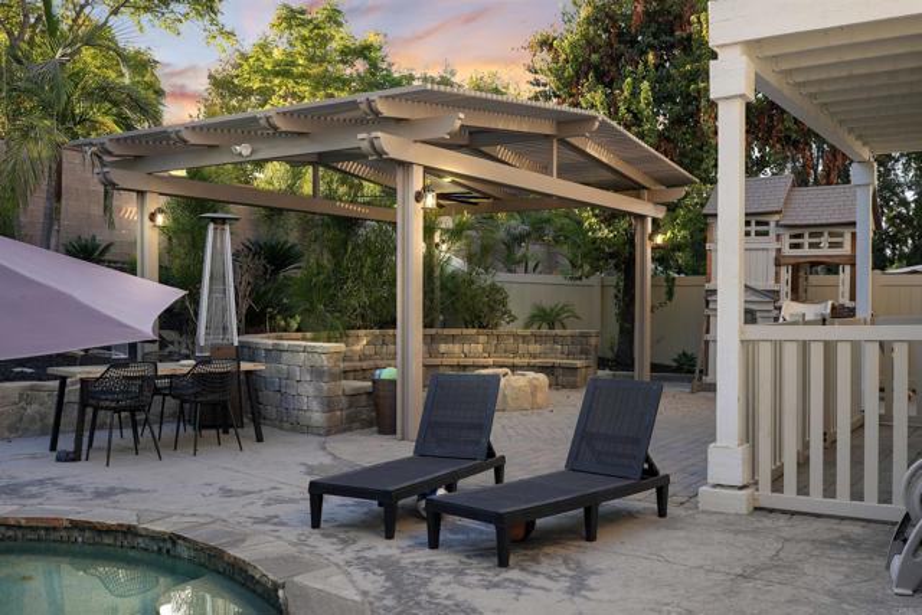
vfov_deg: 38.4
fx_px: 884
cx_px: 461
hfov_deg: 55.1
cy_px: 308
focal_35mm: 34
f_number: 5.6
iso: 200
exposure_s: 1/125
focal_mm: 34.5
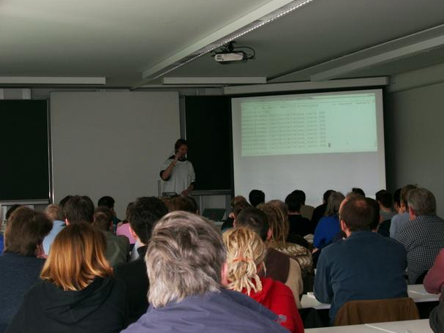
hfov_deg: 25.0
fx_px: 1000
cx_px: 223
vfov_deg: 18.9
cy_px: 162
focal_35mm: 78
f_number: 3.8
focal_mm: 15.2
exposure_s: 1/60
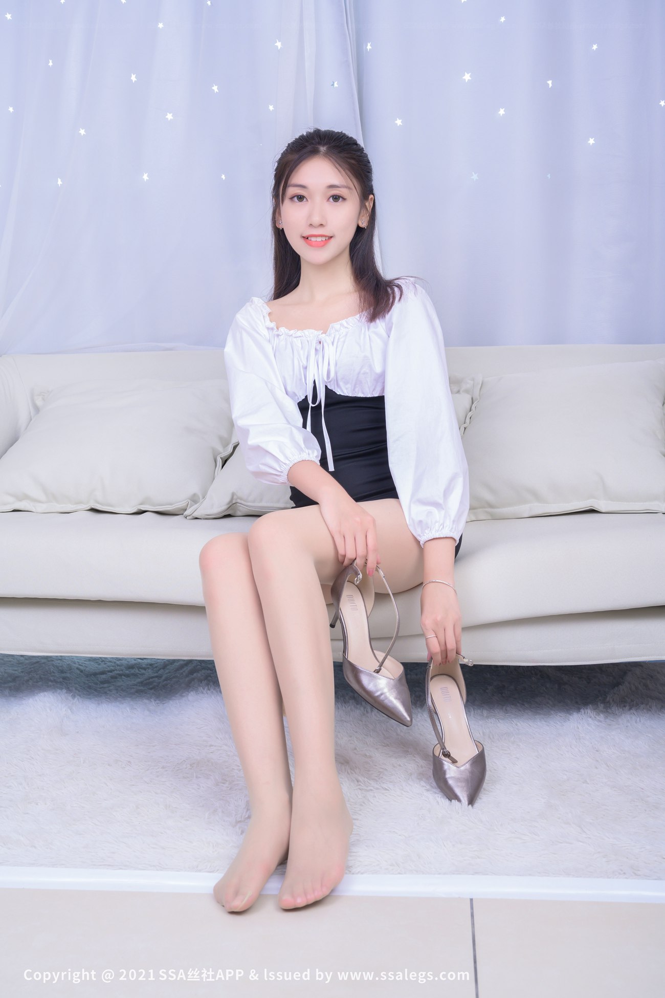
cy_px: 499
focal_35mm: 41
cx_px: 332
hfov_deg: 32.6
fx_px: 1136
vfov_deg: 47.4
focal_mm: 41
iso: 500
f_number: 8
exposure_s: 1/160
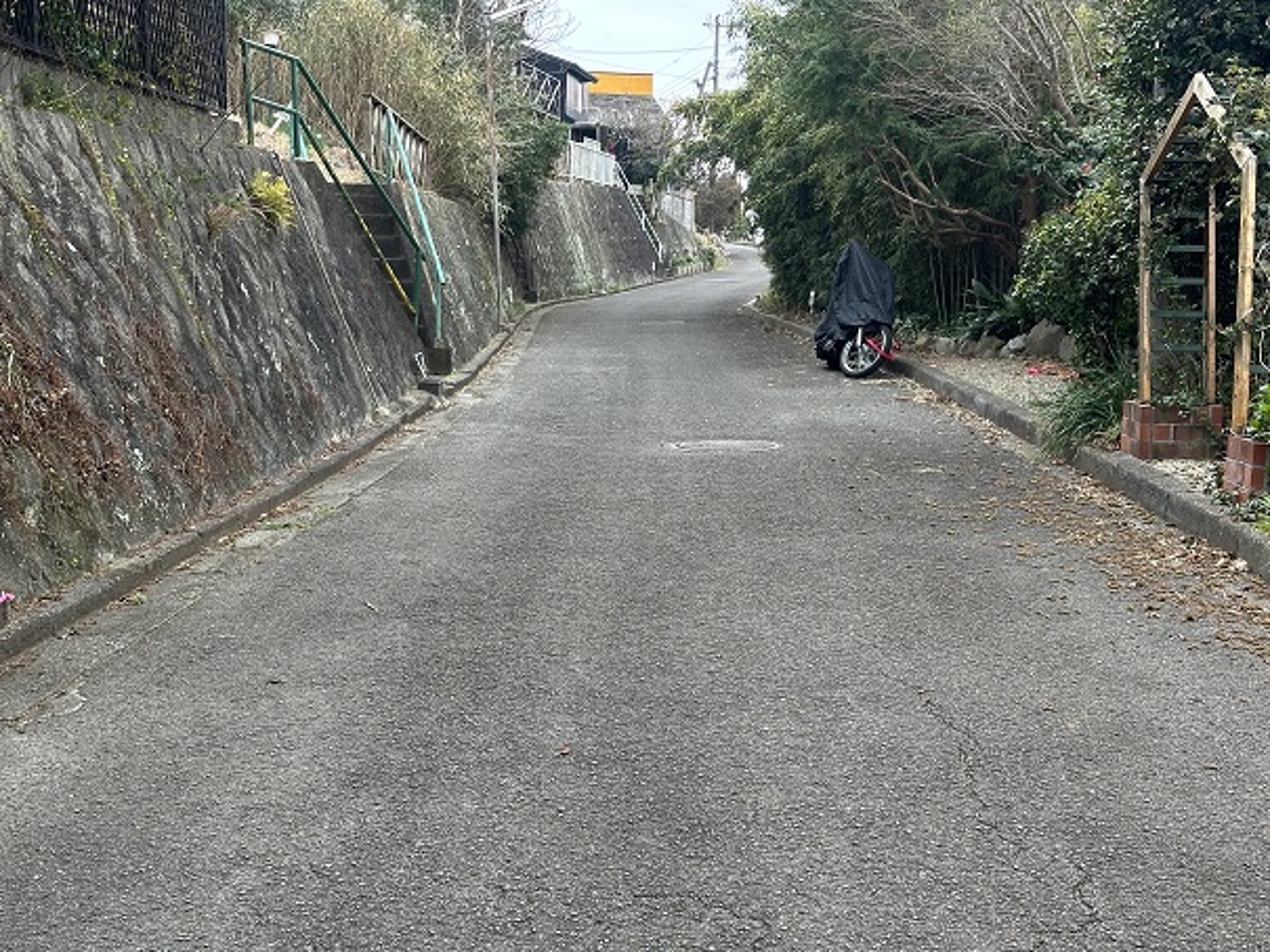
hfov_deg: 39.6
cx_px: 635
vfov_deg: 30.3
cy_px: 476
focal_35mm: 48
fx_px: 1761
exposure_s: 1/251
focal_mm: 6.86
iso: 50
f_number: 1.78
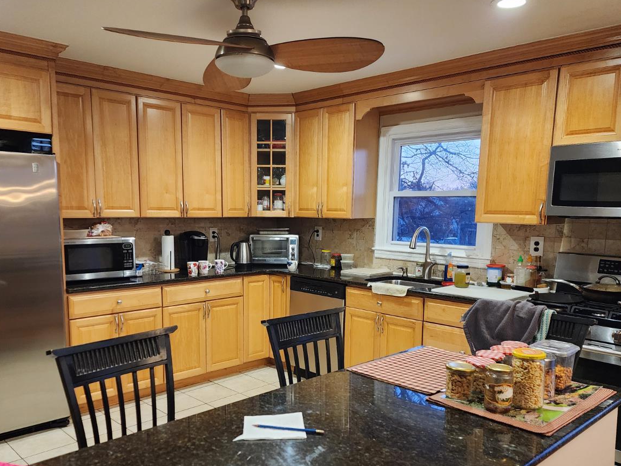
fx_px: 538
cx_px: 298
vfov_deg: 46.5
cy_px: 280
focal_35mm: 30
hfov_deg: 59.9
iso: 800
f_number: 1.8
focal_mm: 6.4
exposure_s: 1/120
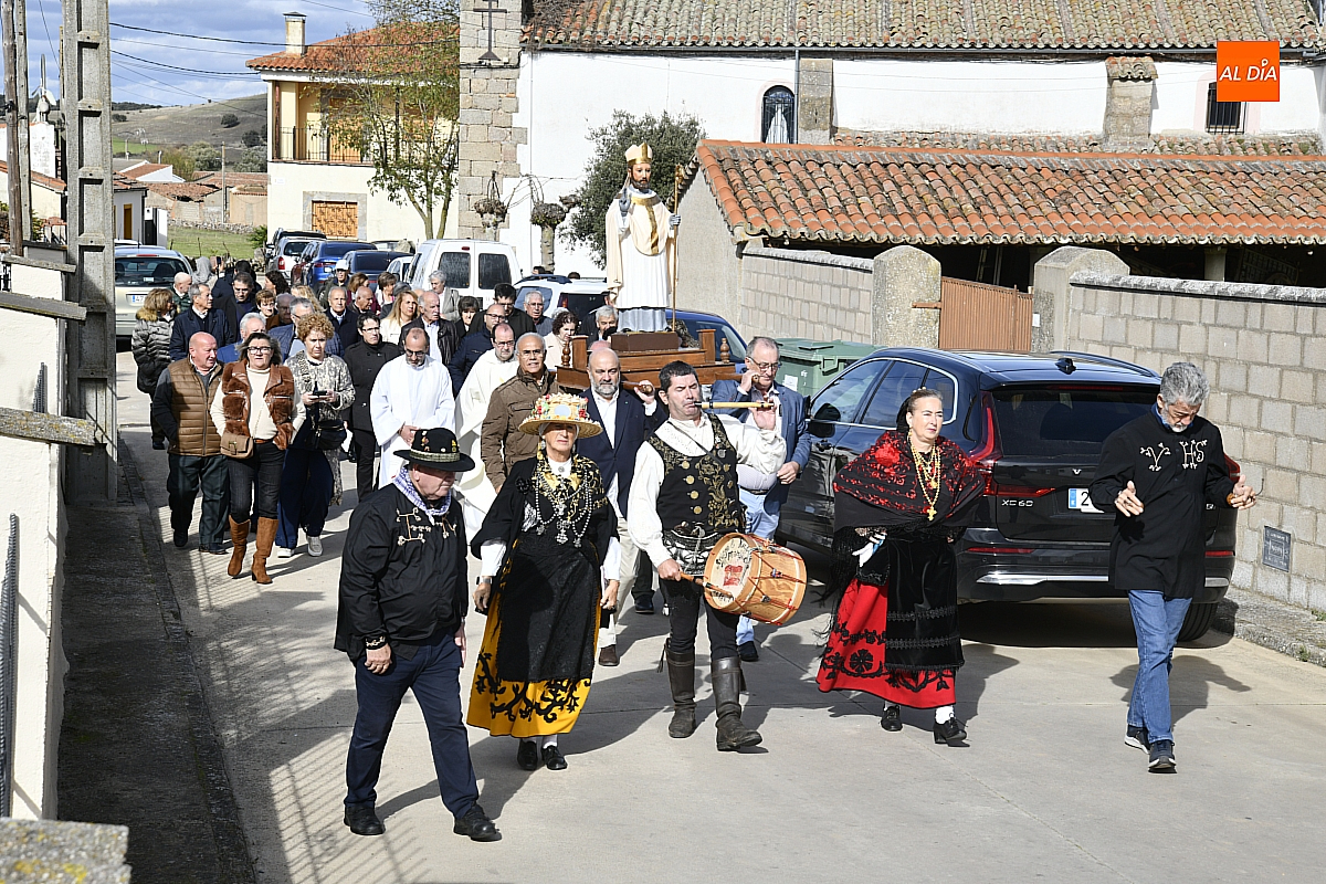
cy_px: 442
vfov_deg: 20.6
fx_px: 2431
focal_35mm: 66
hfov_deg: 30.5
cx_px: 663
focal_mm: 66
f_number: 18
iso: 160
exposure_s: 1/125
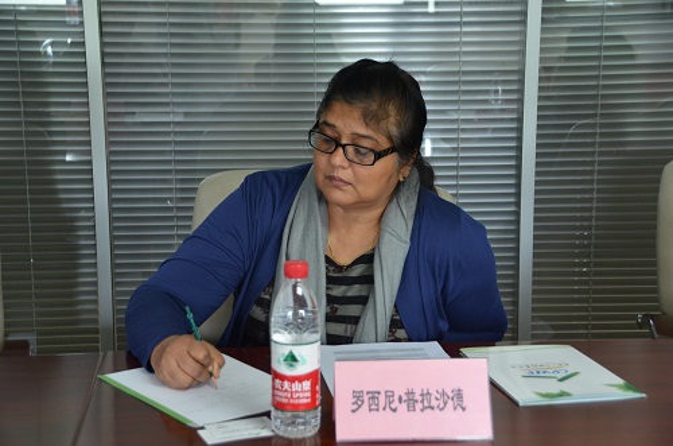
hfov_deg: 29.3
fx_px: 1287
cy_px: 223
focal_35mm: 69
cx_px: 336
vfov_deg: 19.6
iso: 1000
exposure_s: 1/30
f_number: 4.5
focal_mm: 46
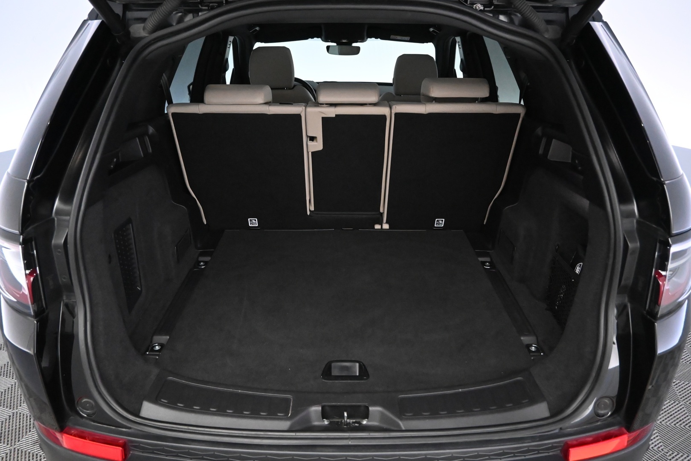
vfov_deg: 49.1
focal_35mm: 26
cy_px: 230
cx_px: 346
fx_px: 504
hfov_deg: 68.9
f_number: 3.5
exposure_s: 1/160
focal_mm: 17.5
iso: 6400
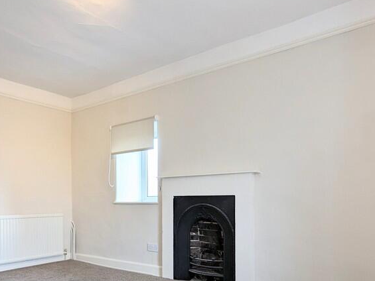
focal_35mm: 29
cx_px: 142
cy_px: 202
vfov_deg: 46.9
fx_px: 314
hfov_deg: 60.9
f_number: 2.2
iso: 55
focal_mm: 2.35
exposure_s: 1/33.3
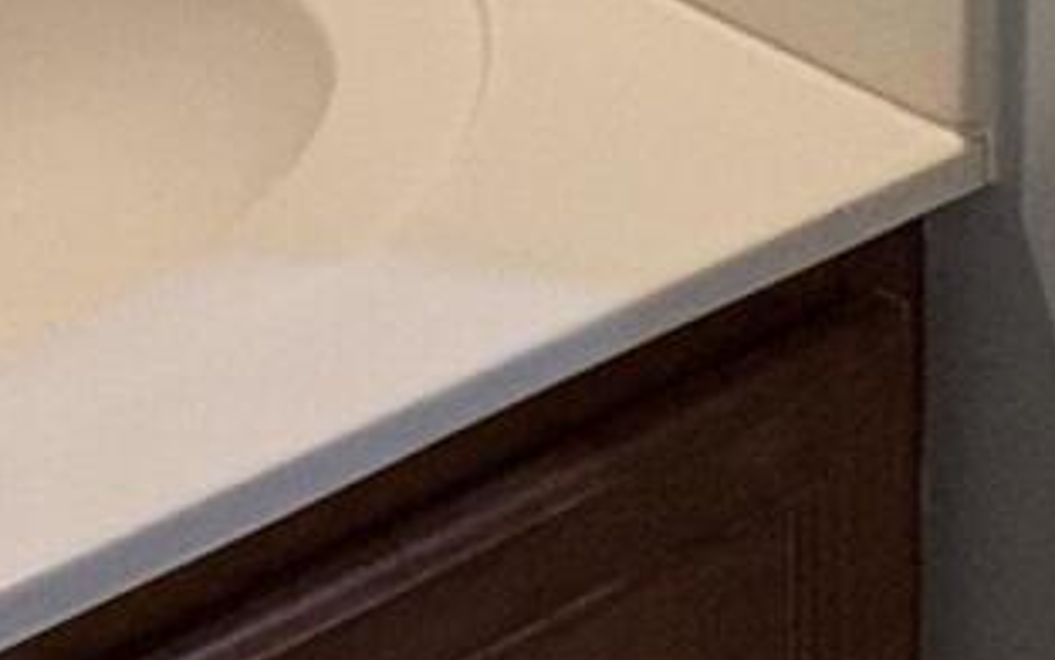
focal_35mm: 95
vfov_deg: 11.8
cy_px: -789
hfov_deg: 20.4
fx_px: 2731
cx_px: -233
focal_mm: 2.22
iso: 200
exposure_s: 1/120
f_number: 2.2
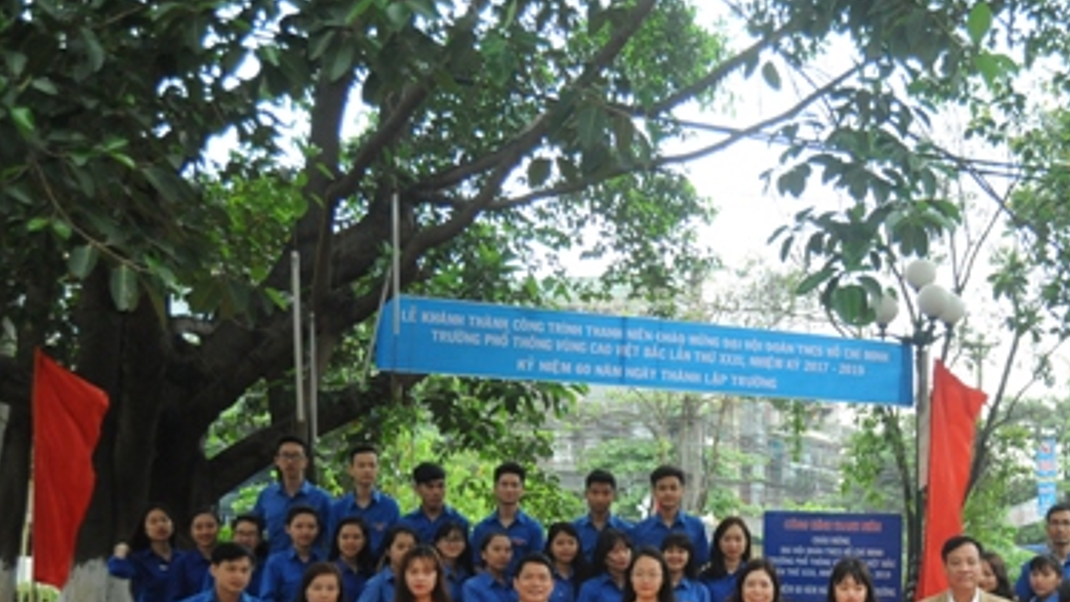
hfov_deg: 35.8
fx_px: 1617
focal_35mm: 57
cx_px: 800
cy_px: 511
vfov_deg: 20.8
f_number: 4.5
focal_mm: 34
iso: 2500
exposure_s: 1/50
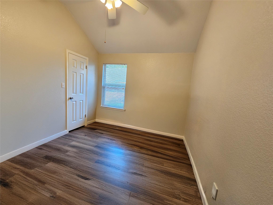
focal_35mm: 13
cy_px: 102
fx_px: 103
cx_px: 136
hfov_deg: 106.2
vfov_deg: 89.9
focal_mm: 2.2
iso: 200
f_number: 2.2
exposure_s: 1/77
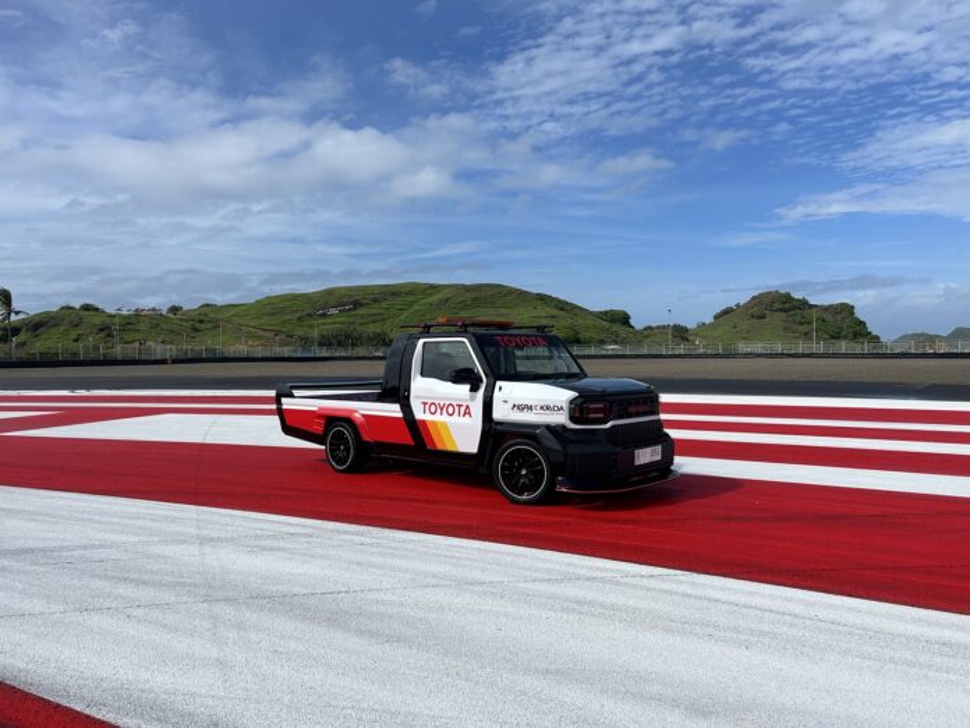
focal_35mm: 26
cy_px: 364
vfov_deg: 53.1
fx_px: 729
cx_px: 485
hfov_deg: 67.3
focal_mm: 5.7
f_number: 1.5
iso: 50
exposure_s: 1/6579
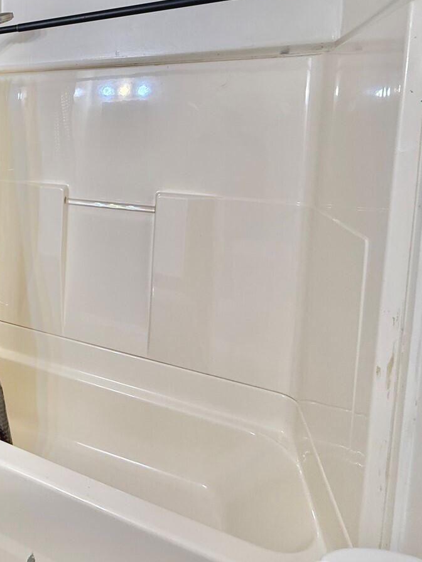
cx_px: -36
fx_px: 406
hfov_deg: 43.4
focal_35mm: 25
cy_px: 226
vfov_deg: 68.7
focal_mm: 2.22
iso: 125
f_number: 2.2
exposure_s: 1/99
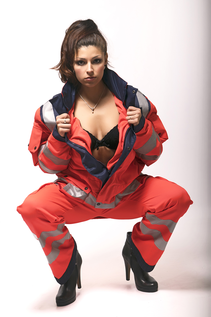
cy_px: 158
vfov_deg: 26.0
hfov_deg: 17.5
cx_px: 106
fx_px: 686
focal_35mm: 78
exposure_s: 1/200
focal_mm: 52
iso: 100
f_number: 11
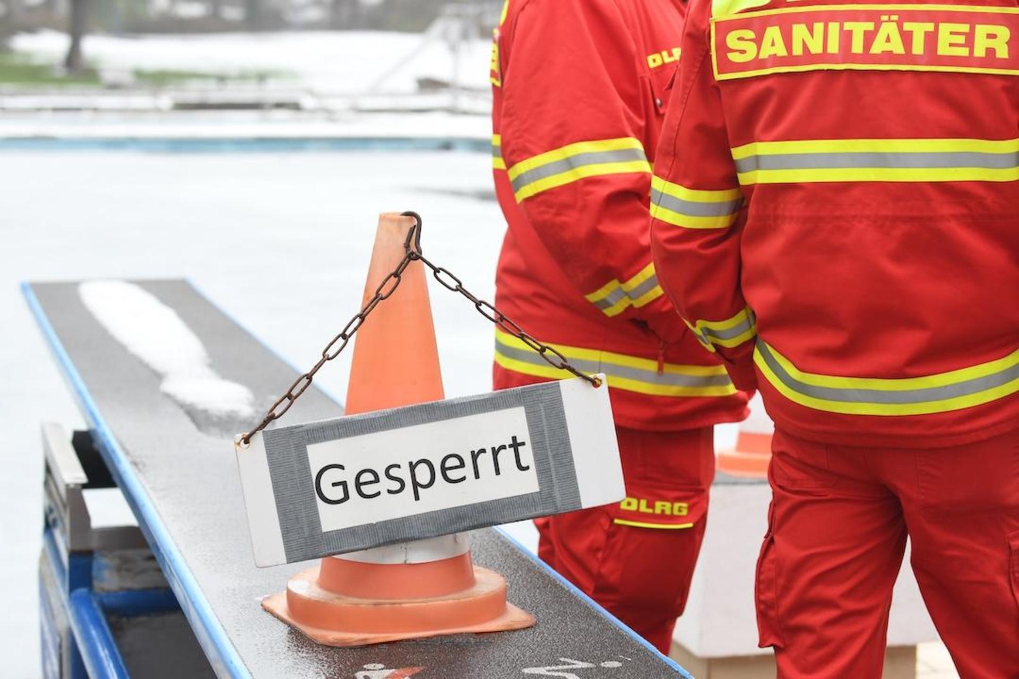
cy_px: 340
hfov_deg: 27.0
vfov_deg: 18.2
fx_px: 2123
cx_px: 510
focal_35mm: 75
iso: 400
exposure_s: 1/250
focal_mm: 50
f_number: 3.5
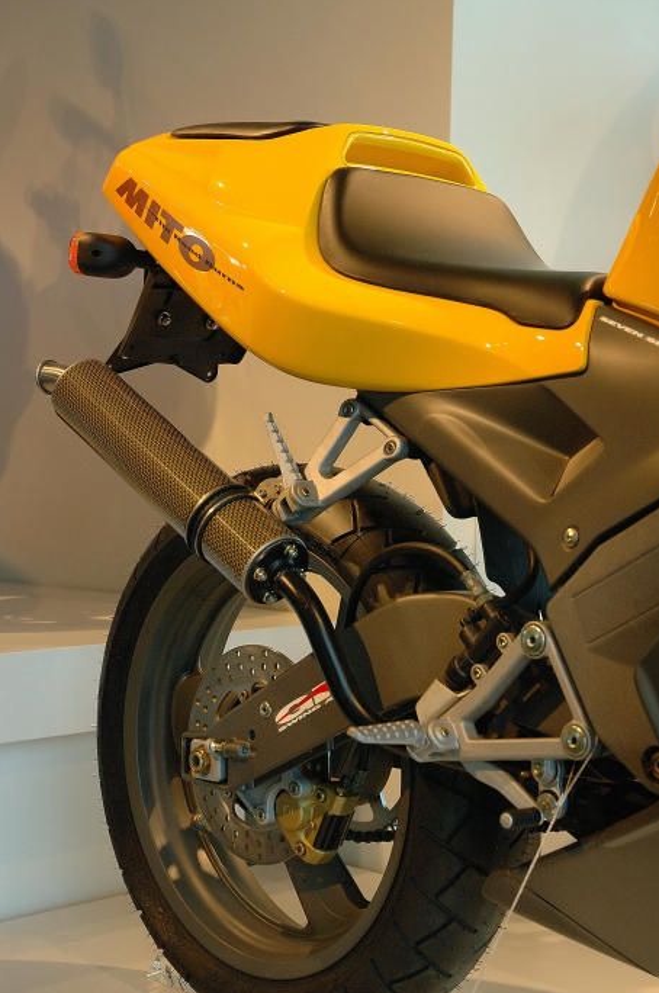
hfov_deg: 21.2
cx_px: 369
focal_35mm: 64
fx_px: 1763
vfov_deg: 31.4
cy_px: 552
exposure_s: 1/60
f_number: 4.2
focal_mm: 38
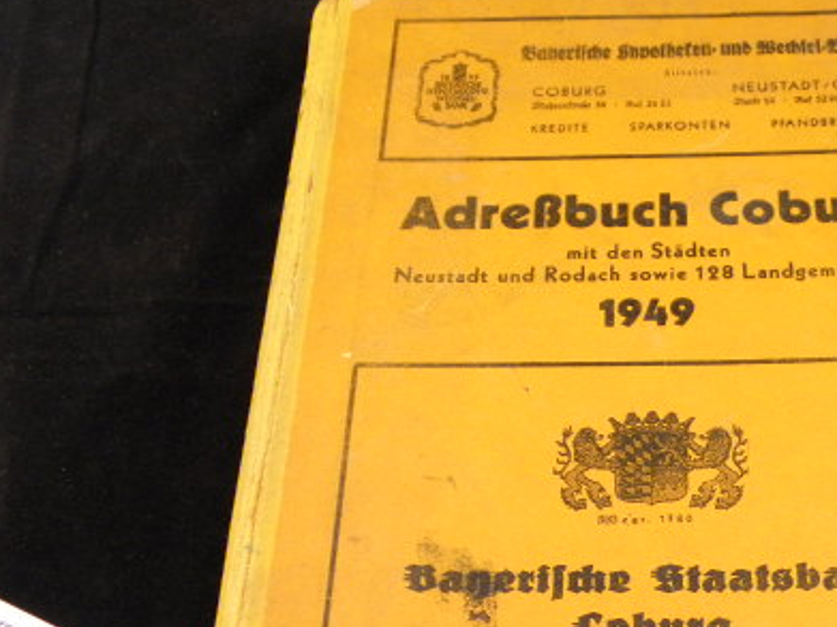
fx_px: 1426
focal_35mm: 59
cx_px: 627
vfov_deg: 24.7
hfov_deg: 32.1
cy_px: 415
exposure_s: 1/40
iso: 250
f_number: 3.7
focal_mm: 6.4
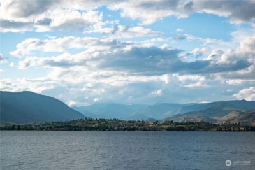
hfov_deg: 31.9
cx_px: 128
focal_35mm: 63
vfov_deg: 21.6
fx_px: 446
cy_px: 85
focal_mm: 42
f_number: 5.6
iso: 100
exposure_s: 1/640
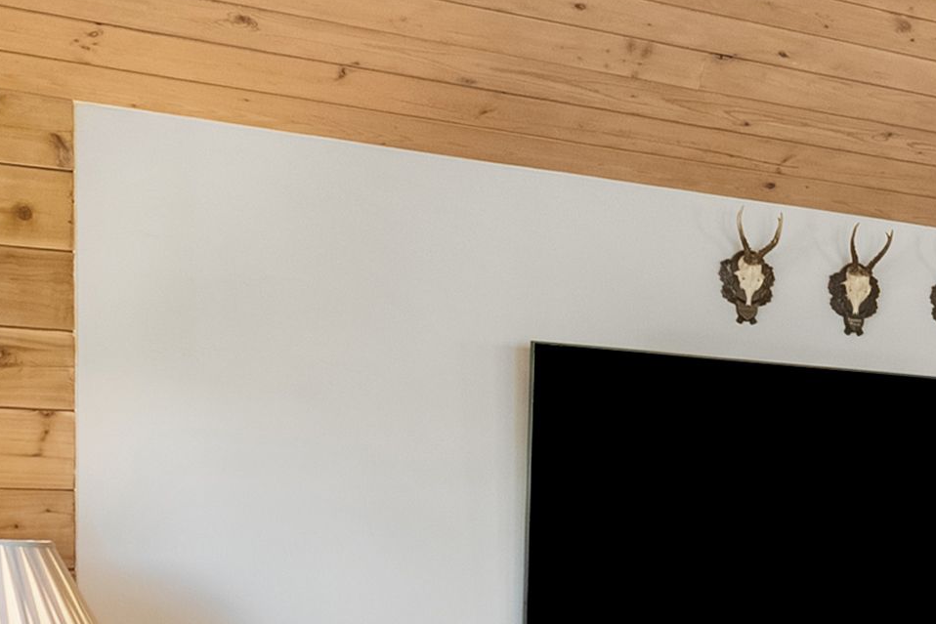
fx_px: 1612
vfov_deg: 21.2
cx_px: 1690
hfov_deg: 21.3
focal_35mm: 62
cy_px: 624
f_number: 7.1
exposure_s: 1/80
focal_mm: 14
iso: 250
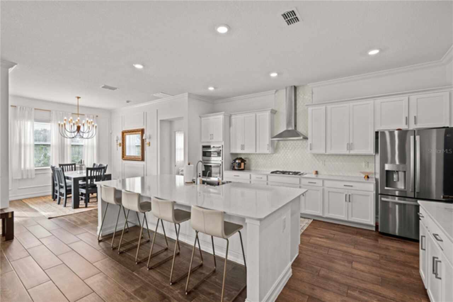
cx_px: 226
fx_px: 201
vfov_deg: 73.7
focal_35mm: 16
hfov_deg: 96.8
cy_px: 151
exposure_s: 1/5
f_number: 8
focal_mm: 16
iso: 250
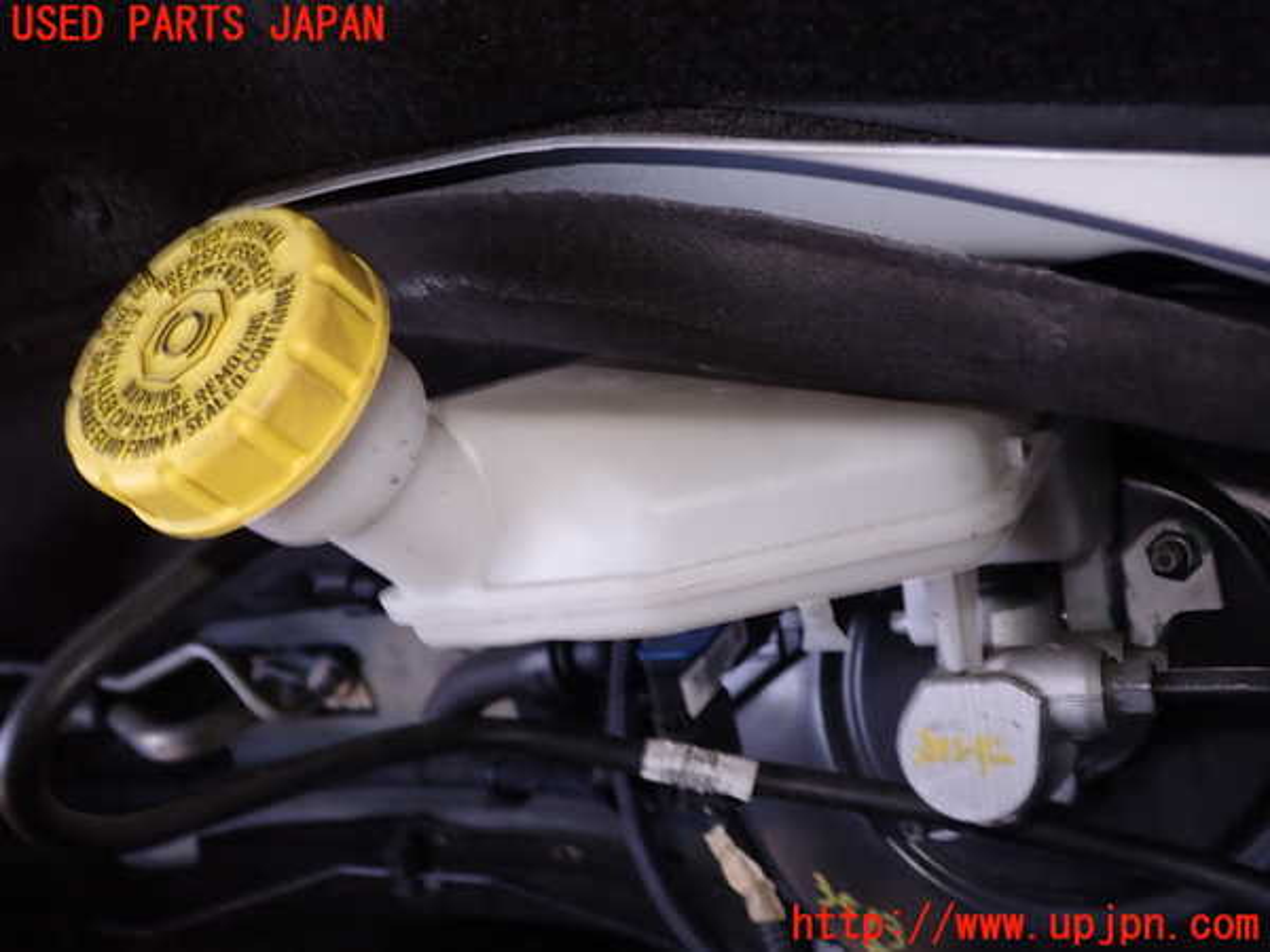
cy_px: 476
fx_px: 1174
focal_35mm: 32
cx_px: 635
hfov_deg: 56.8
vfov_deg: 44.2
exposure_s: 1/30
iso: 200
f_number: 7.1
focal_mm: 5.79
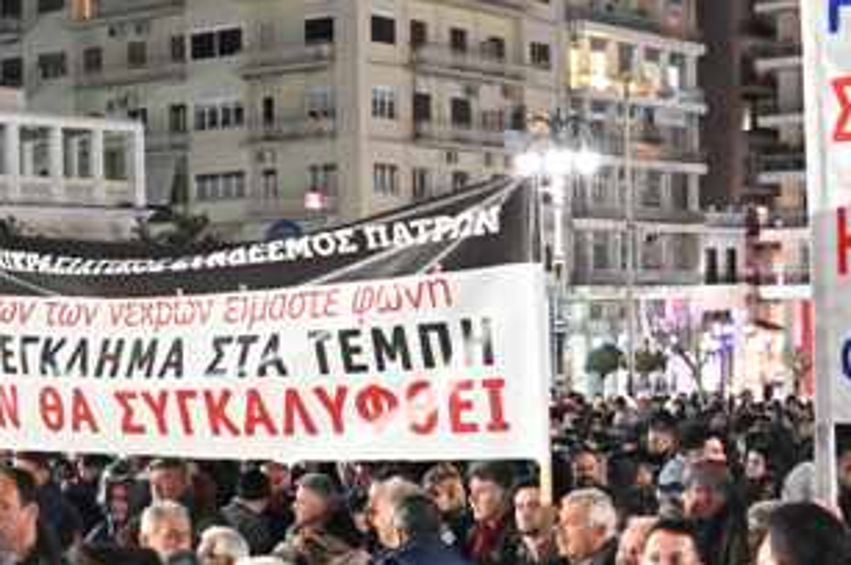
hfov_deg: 24.3
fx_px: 1889
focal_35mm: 80
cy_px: 364
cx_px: 17
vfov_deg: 17.0
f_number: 2.8
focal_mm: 24
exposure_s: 1/80
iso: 10000
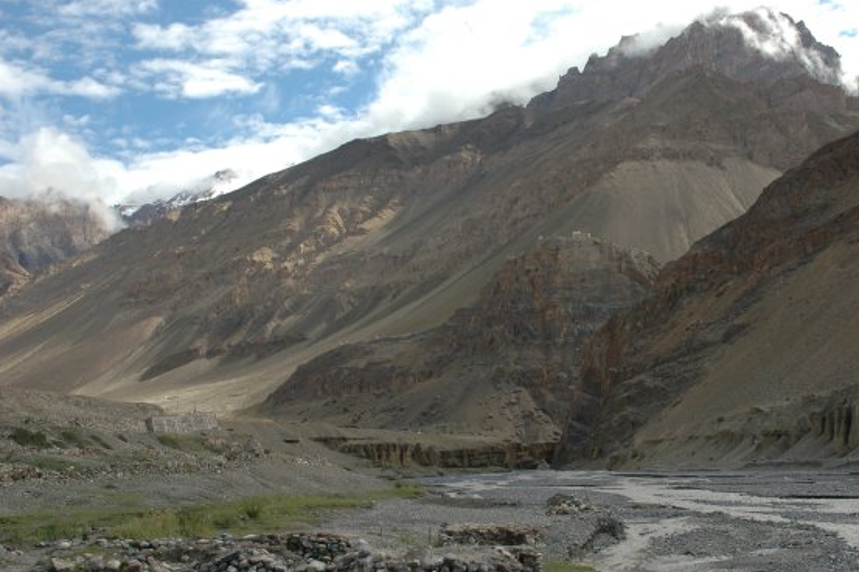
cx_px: 547
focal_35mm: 43
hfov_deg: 45.0
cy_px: 320
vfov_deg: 31.1
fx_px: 1025
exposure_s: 1/250
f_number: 8
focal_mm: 22
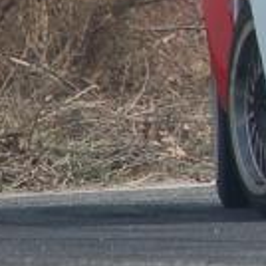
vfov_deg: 0.9
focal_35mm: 1952
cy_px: -55
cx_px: 780
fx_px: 16970
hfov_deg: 0.9
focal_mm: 200
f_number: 5.6
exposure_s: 1/1000
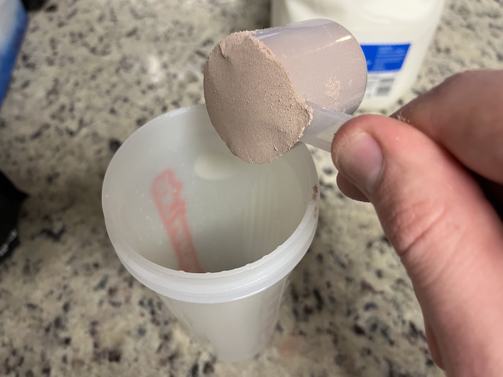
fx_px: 378
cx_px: 252
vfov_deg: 53.1
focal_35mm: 26
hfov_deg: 67.3
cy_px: 188
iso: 320
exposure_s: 1/60
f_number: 1.6
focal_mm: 5.1
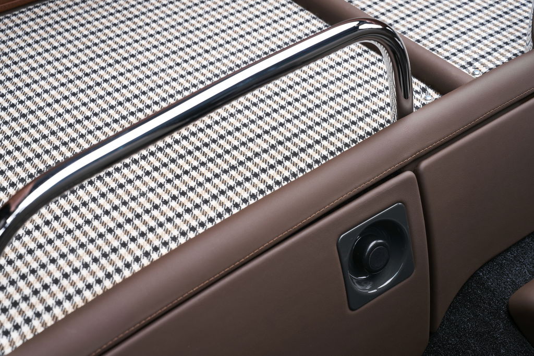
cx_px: 267
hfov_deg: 28.9
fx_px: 1038
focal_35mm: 70
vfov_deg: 19.4
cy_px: 178
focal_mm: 70
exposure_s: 1/125
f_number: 8
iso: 160
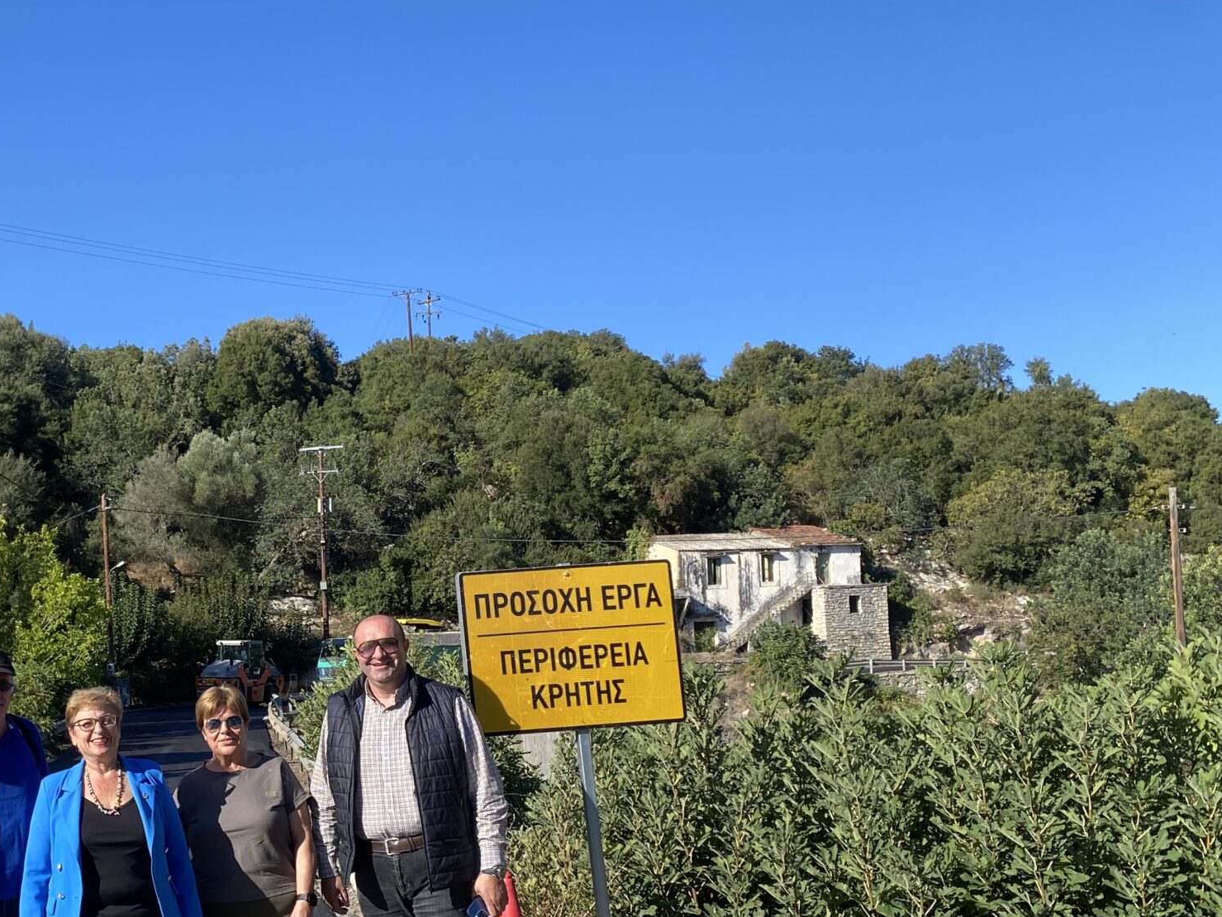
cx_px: 248
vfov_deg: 32.0
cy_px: 597
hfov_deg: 40.4
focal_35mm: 45
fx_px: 1588
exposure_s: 1/1779
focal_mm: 4.25
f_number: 1.8
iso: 32
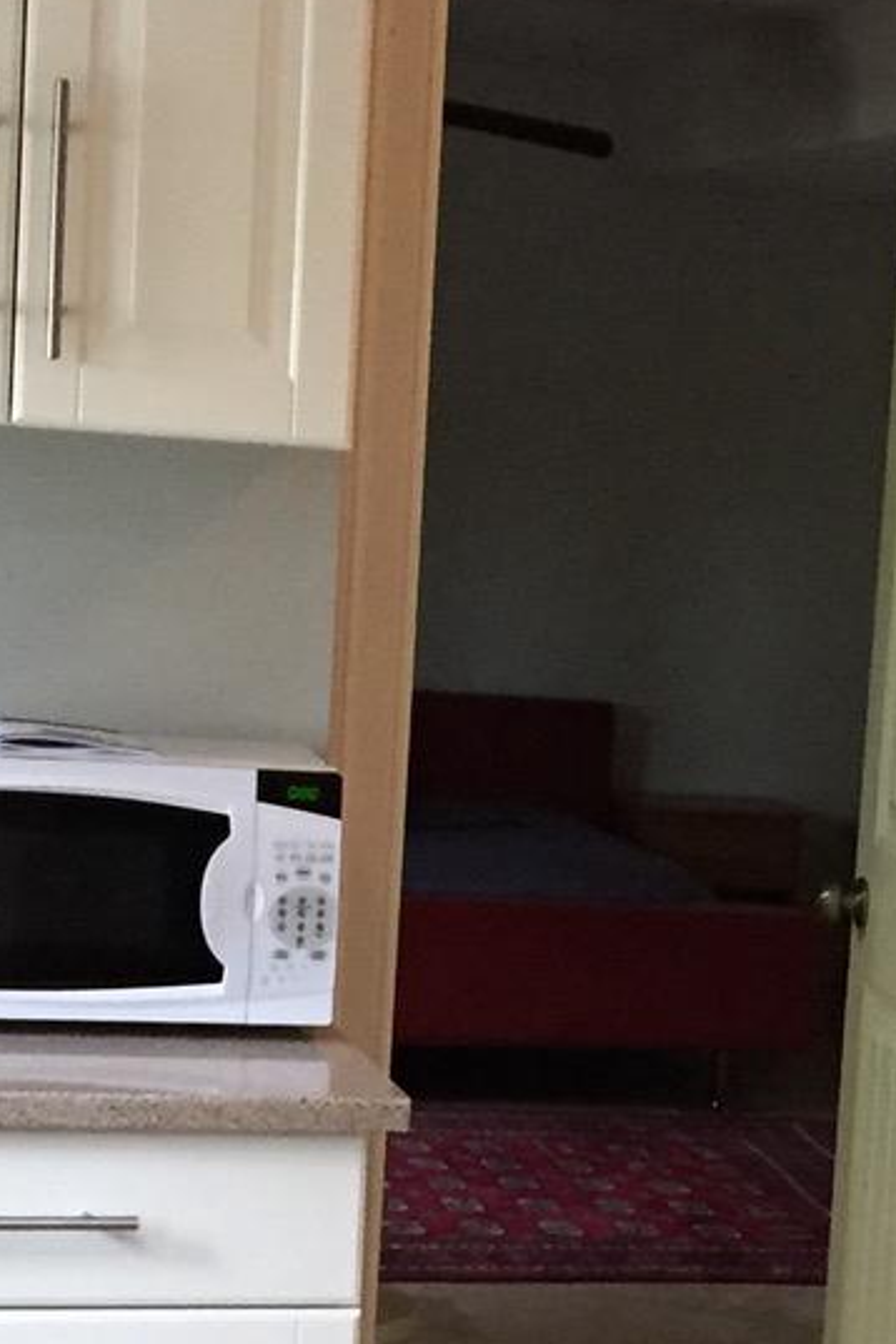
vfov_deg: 17.7
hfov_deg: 11.6
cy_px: 1049
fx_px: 4293
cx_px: 1149
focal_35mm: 115
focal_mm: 4.15
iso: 125
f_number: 2.2
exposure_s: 1/30
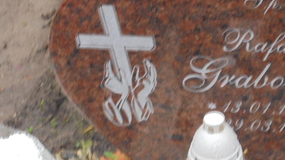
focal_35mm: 133
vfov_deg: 9.1
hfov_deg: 16.1
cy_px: 132
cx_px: 199
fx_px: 1005
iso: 160
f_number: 6.1
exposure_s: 1/30
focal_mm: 13.1
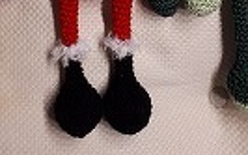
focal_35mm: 75
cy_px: -63
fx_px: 507
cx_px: 116
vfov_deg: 16.2
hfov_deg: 27.5
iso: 200
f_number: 1.9
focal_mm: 3.6
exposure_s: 1/33
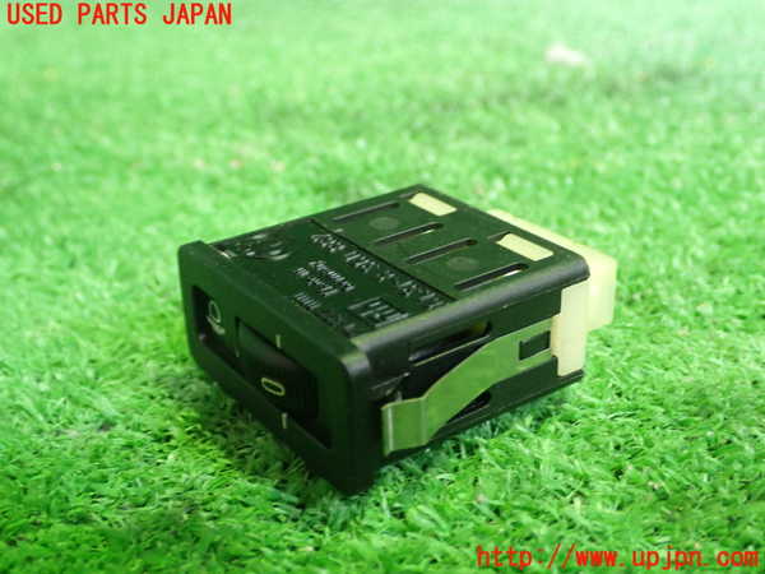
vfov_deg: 30.9
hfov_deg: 40.4
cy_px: 287
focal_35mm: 47
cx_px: 382
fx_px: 1039
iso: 800
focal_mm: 8.4
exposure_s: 1/20
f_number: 3.1
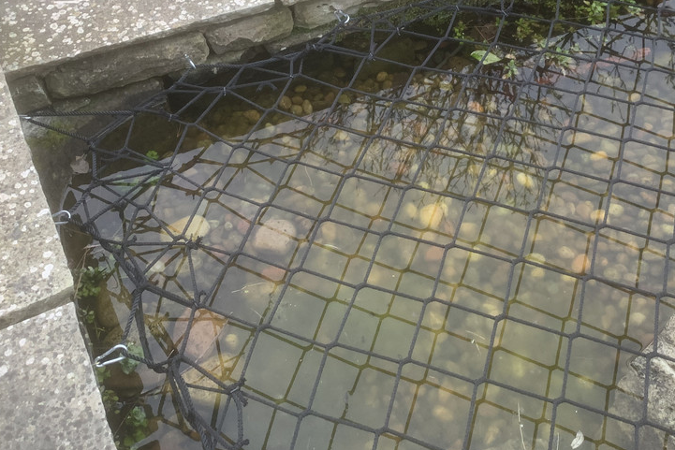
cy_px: 154
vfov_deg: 33.2
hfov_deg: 48.2
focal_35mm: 40
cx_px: 396
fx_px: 750
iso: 125
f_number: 1.8
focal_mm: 4.25
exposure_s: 1/60
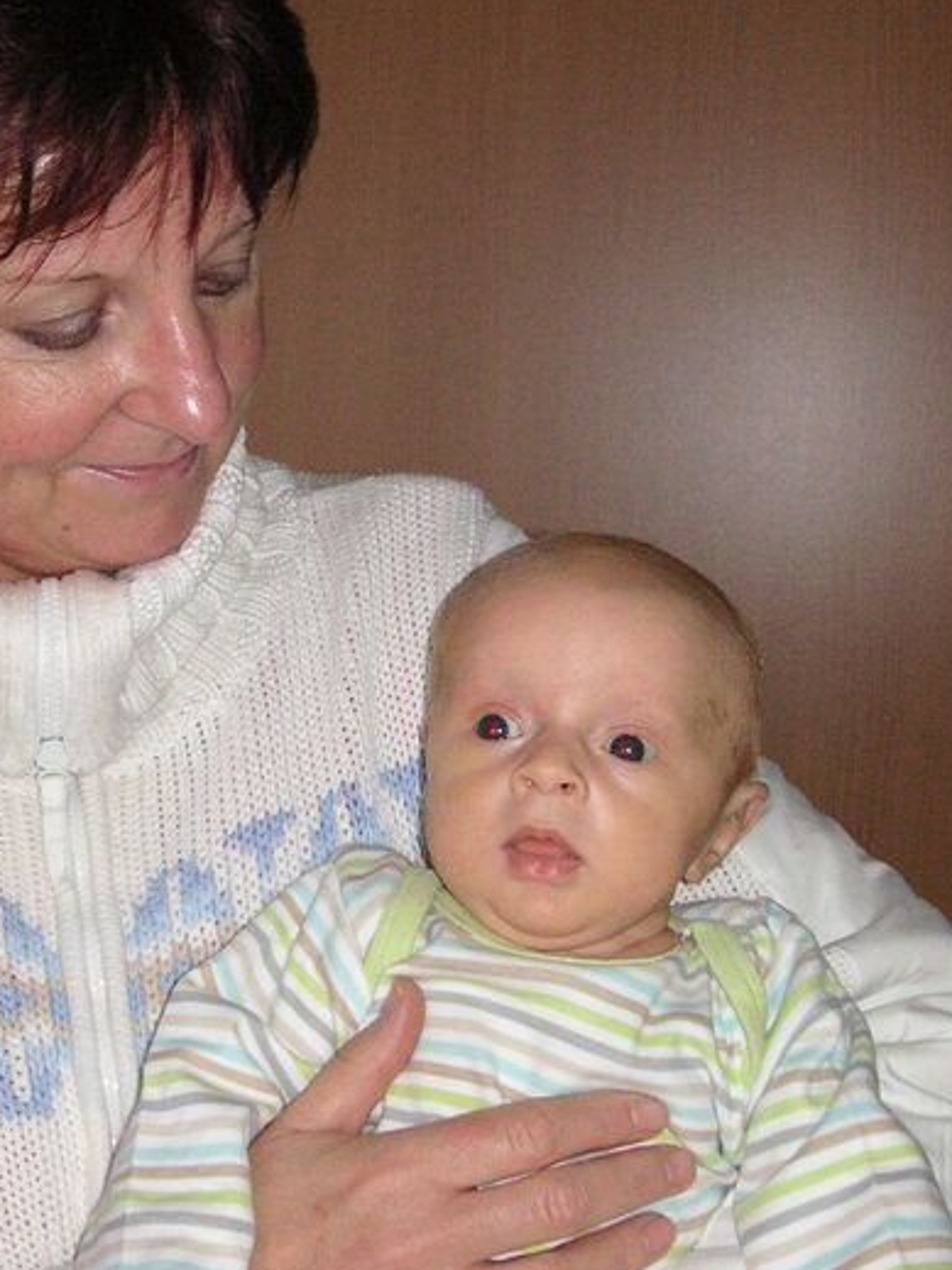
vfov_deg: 33.8
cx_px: 306
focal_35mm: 57
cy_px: 580
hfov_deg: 25.5
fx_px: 2091
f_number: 2.8
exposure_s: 1/45
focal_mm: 6.1
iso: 160
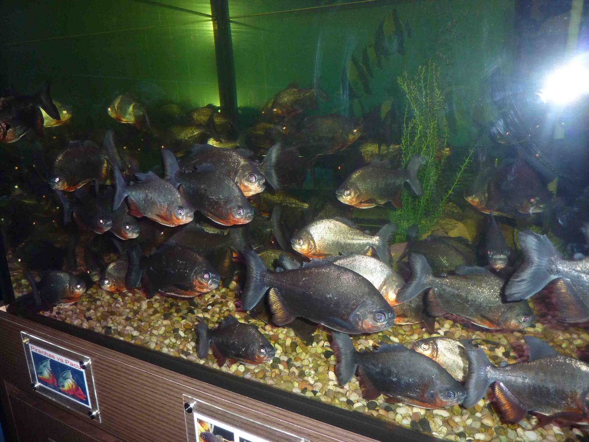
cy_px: 221
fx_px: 425
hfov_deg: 69.4
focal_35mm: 25
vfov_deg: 54.9
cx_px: 294
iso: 200
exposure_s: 1/30
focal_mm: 4.1
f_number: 3.3
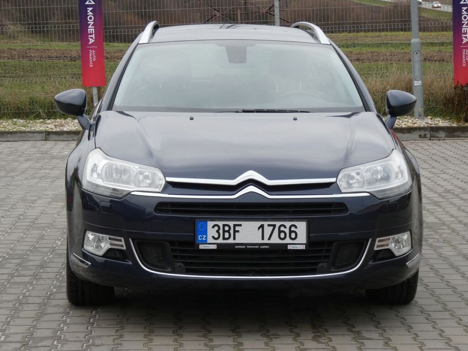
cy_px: 176
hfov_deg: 17.6
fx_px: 1514
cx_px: 234
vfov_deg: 13.2
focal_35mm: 112
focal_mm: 20.1
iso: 160
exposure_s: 1/80
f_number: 5.6
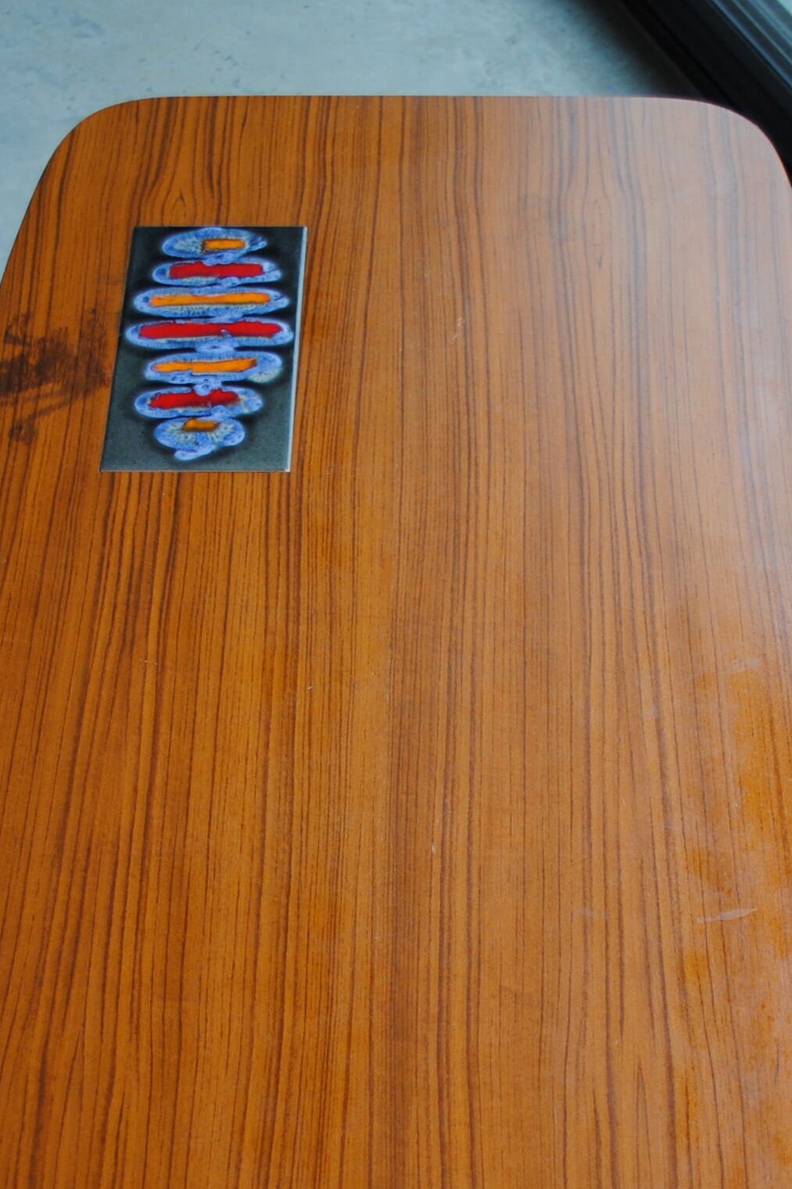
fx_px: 2079
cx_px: 385
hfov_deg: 21.6
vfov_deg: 30.6
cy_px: 1047
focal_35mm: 63
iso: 200
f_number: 4
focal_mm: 22
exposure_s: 1/40
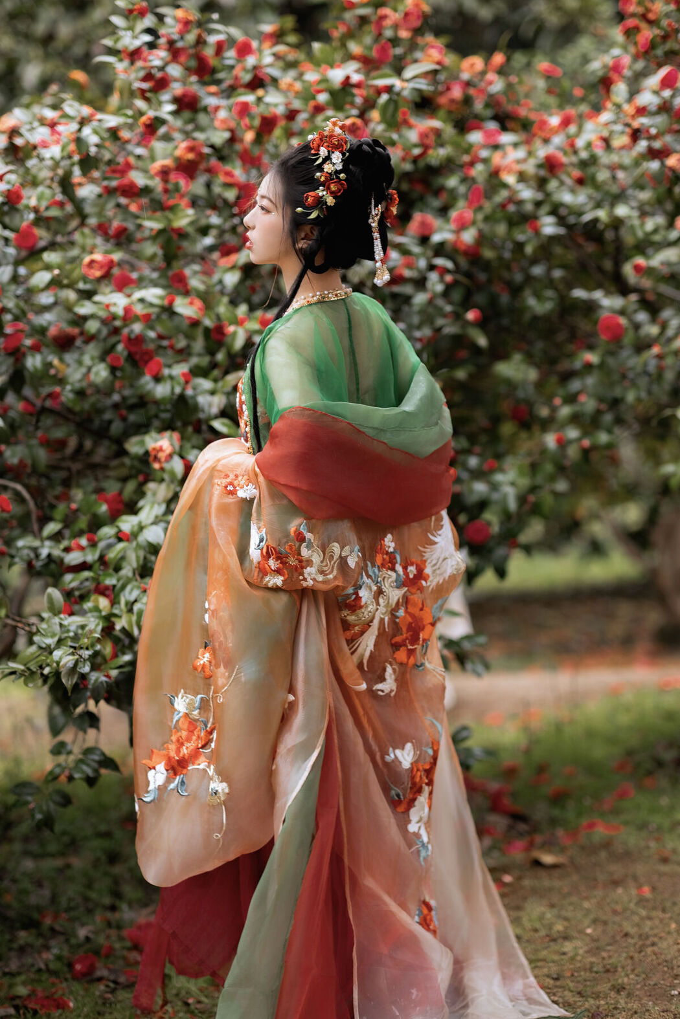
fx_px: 2408
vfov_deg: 23.9
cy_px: 510
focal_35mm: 85
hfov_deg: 16.1
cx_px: 340
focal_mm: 85
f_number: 2
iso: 200
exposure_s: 1/160
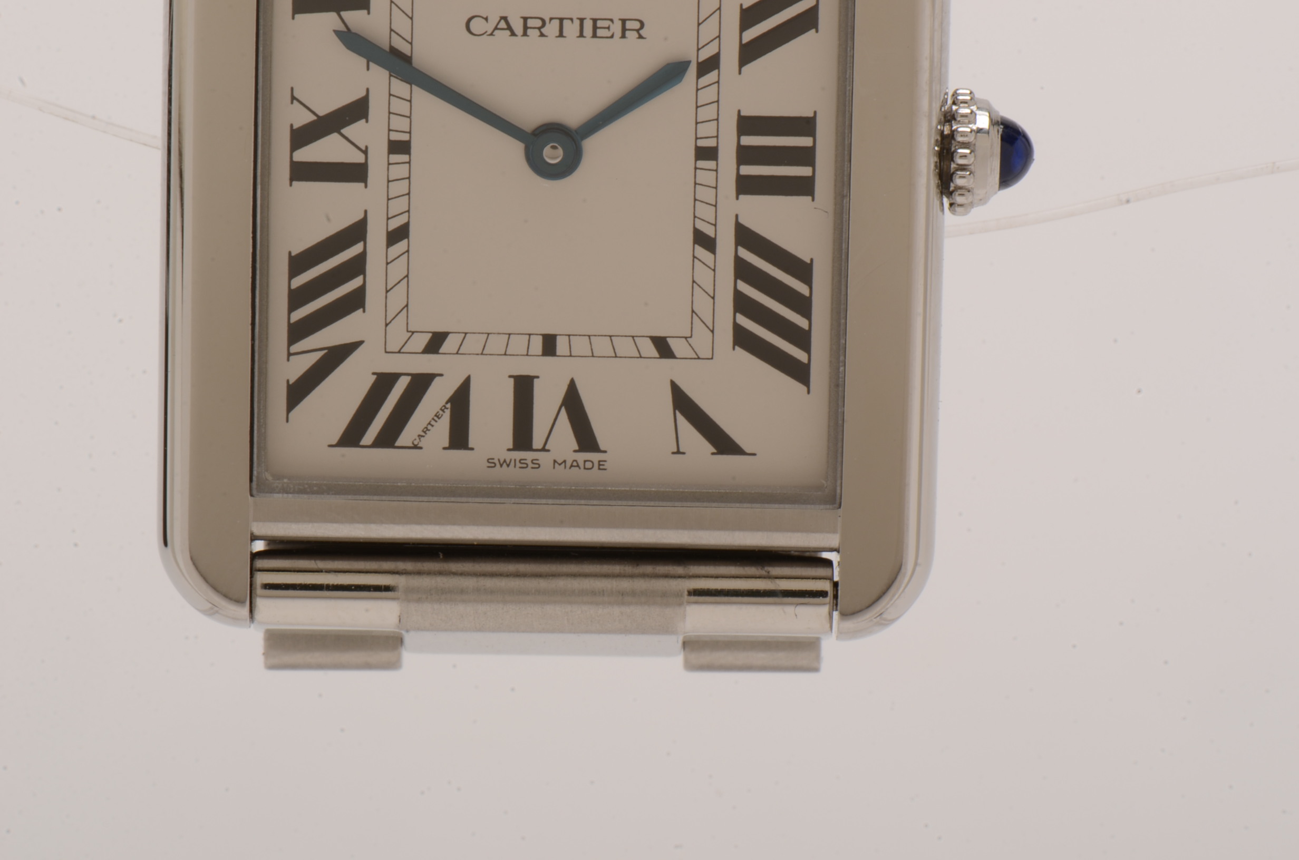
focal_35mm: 128
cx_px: 650
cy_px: 430
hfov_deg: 16.1
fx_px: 4591
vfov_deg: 10.7
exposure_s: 1/160
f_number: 29
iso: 100
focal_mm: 85
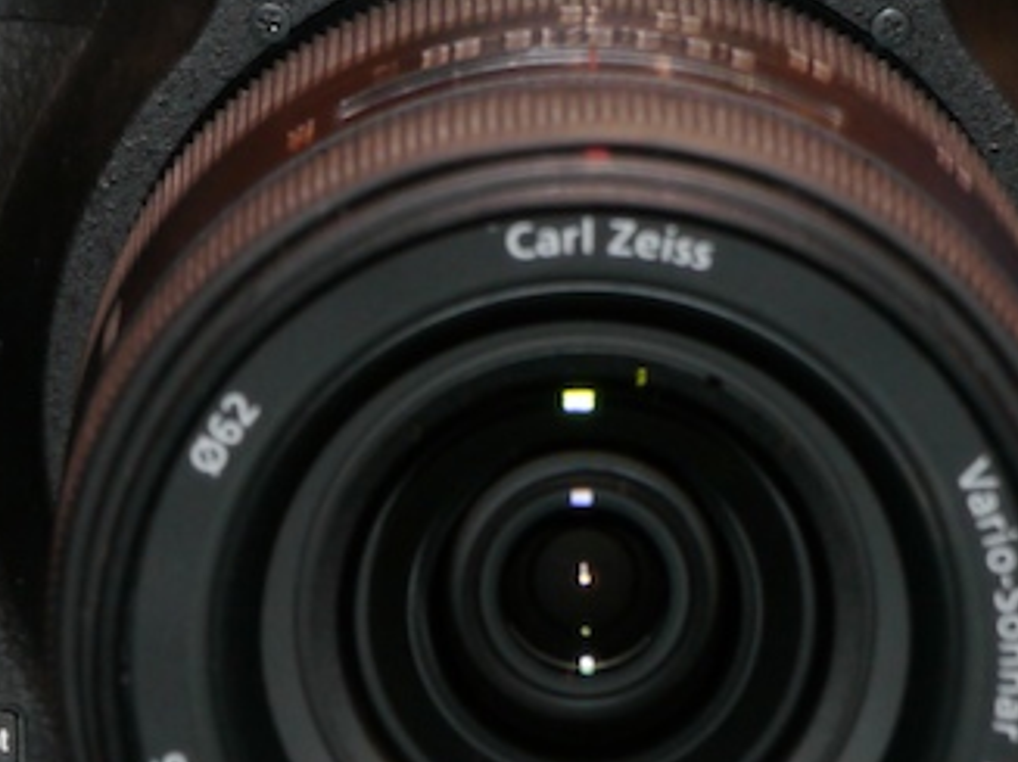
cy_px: 246
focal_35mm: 396
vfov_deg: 3.8
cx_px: 400
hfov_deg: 5.0
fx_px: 11641
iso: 400
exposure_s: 1/60
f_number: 7.1
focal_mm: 81
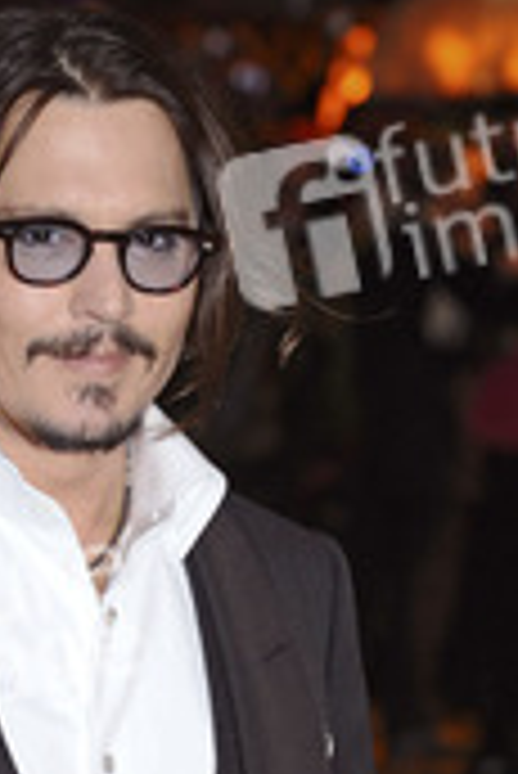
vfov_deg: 7.3
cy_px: 878
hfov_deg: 4.9
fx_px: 6009
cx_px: 43
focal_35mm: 279
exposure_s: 1/160
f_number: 5
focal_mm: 80
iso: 400
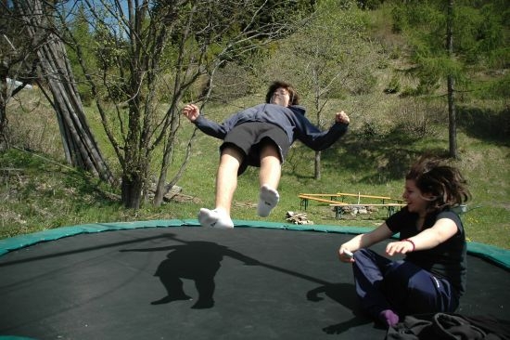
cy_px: 170
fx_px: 382
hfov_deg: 67.4
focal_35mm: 27
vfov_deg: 47.9
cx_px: 255
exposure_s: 1/1600
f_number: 3.5
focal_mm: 18
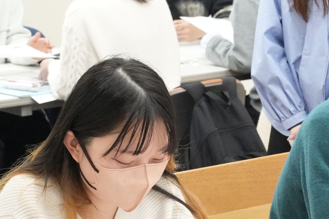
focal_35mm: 178
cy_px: 123
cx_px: 369
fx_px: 1627
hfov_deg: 11.4
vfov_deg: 7.7
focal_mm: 63
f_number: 8
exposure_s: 1/400
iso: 16000
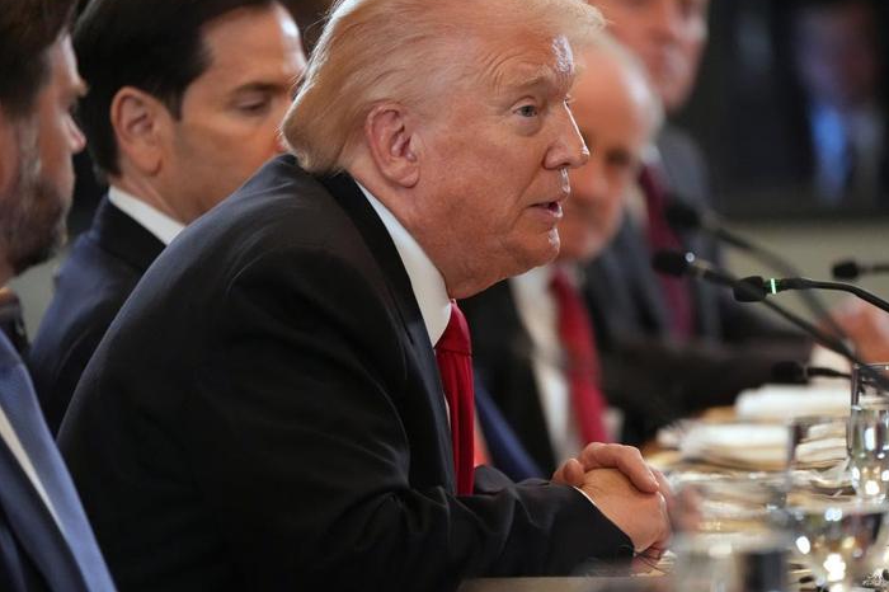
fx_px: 10860
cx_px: 488
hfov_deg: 4.7
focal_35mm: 440
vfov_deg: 3.1
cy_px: 269
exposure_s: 1/100
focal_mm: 400
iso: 6400
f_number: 5.6
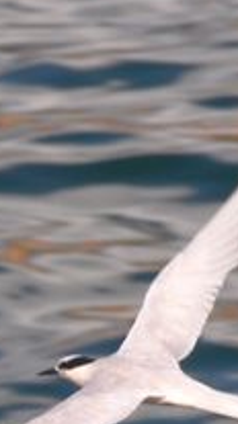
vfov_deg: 3.9
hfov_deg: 2.2
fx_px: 6276
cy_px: 322
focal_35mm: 558
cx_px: 113
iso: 320
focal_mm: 105
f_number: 10
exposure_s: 1/400
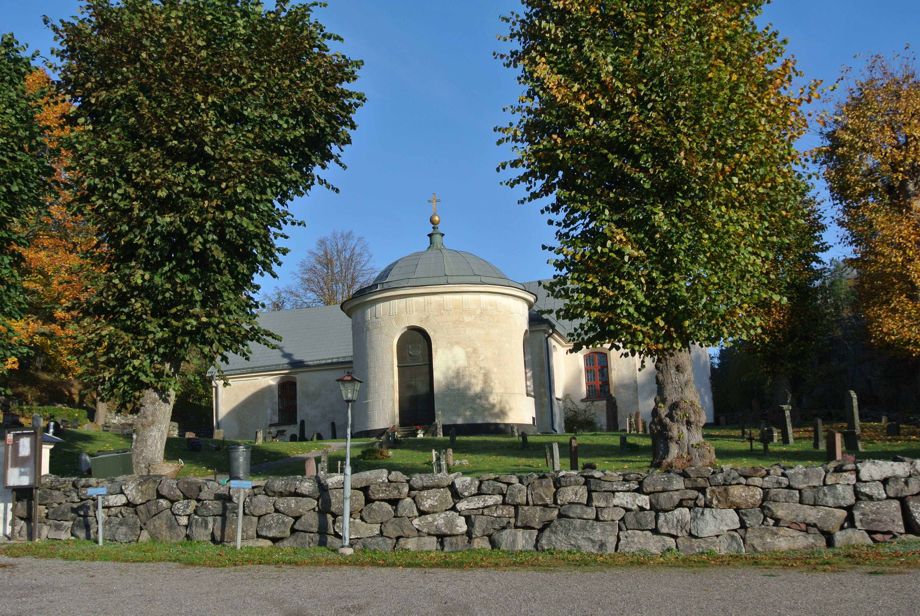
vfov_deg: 37.0
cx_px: 460
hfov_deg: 53.1
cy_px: 308
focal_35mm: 36
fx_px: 921
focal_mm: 13.6
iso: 100
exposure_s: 1/500
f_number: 5.6
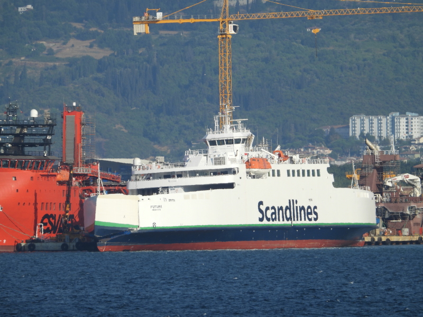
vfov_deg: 1.6
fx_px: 11364
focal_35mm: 930
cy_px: 158
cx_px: 212
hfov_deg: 2.1
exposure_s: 1/640
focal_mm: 167
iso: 100
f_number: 5.6
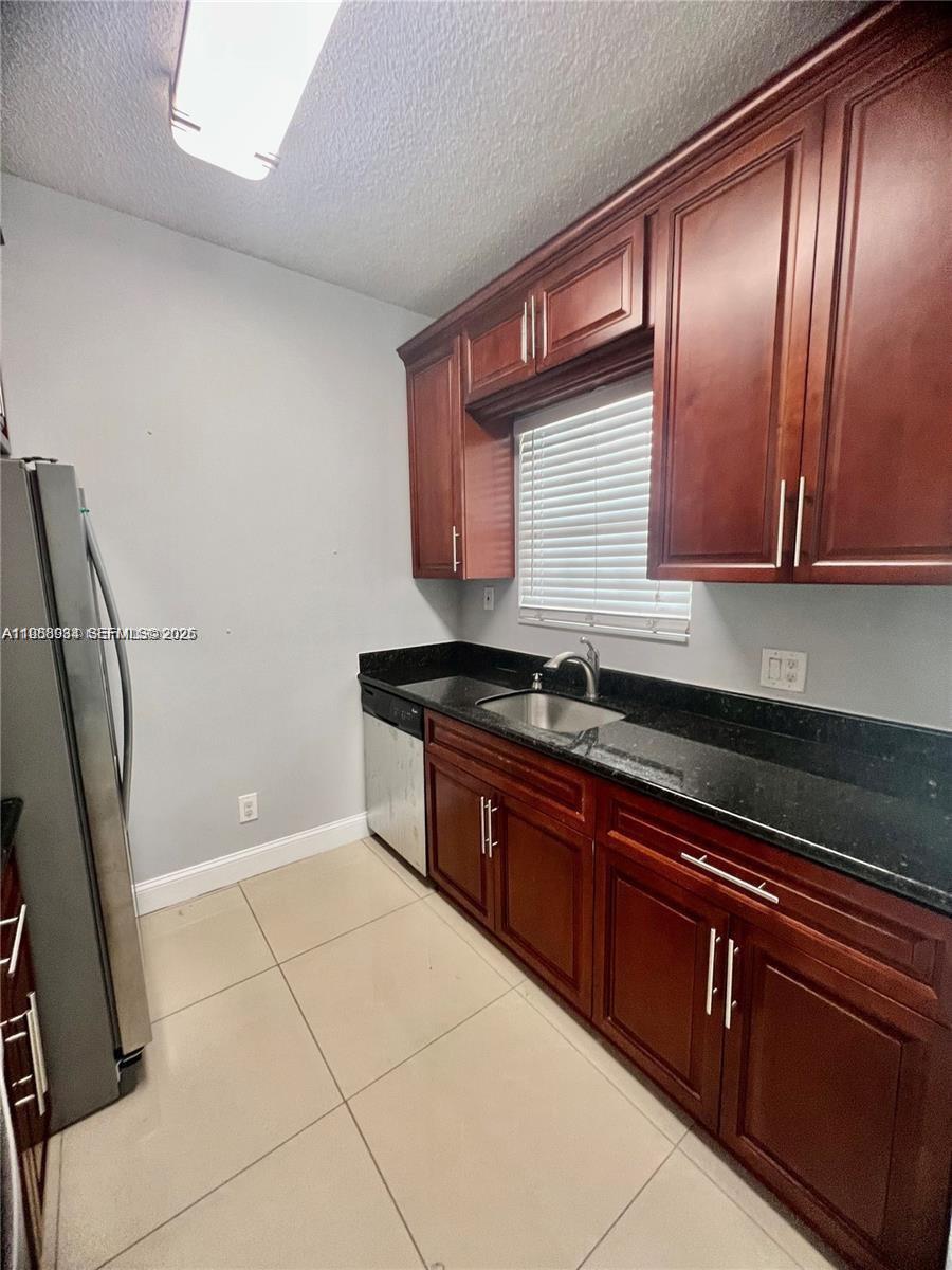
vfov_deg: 106.2
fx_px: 477
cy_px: 635
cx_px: 476
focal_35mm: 13
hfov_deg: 89.9
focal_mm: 1.57
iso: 125
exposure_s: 1/60
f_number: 1.8
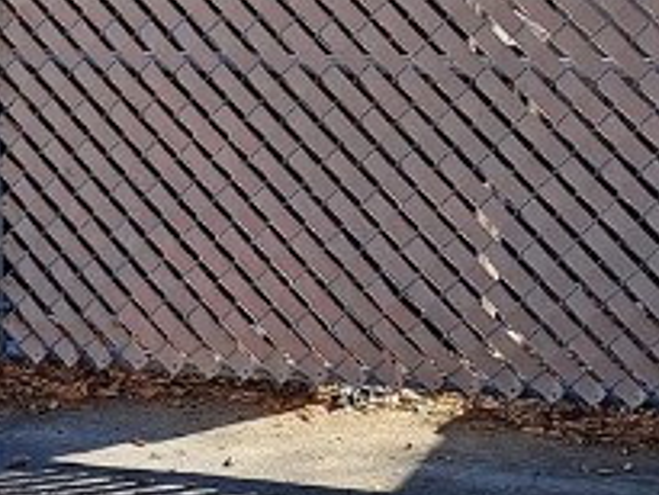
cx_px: -264
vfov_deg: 11.8
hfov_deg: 15.4
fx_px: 2286
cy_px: -244
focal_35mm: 120
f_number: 1.8
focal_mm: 5.23
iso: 50
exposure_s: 1/646
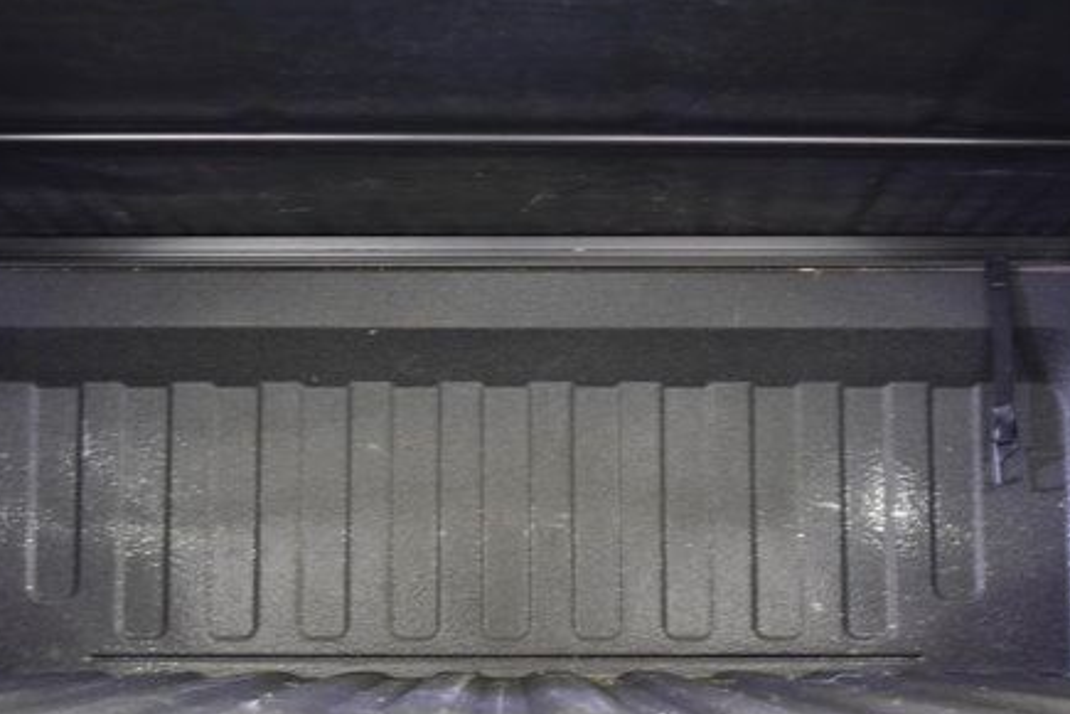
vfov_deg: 25.4
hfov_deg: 37.5
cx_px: 512
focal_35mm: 53
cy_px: 462
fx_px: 1575
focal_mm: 24
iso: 1600
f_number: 2.8
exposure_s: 1/5
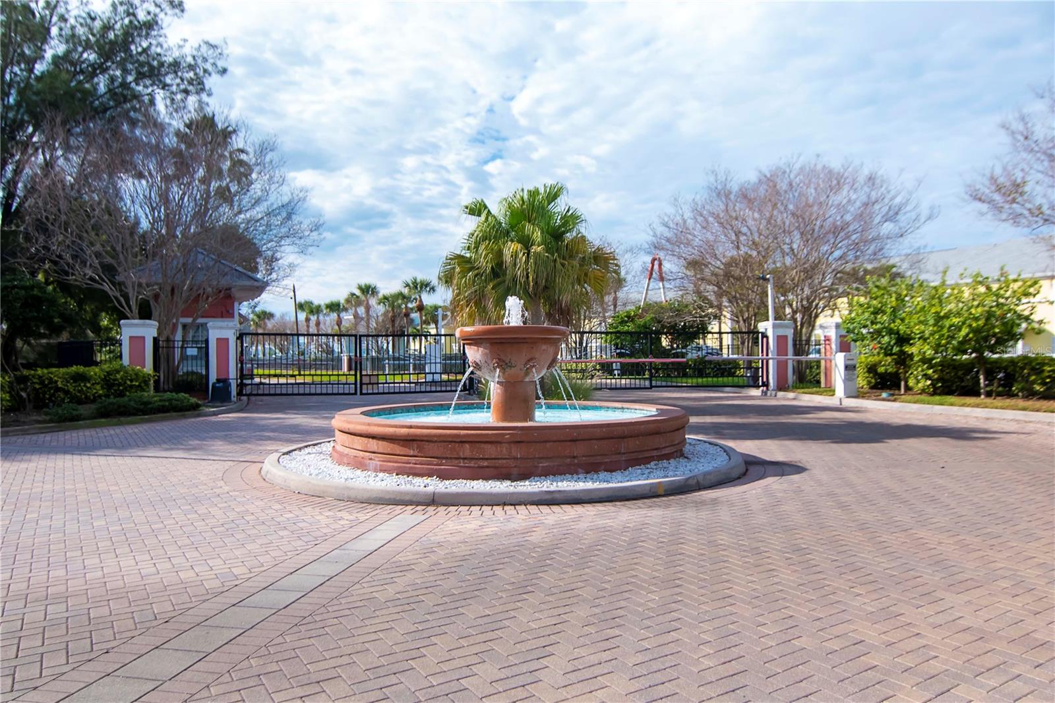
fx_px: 703
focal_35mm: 24
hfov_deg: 73.8
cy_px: 352
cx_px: 528
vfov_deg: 53.1
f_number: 4.5
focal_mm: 16
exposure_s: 1/4000
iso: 800
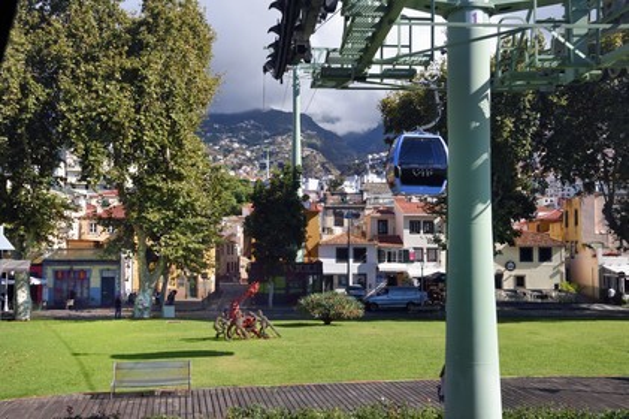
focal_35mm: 40
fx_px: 698
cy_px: 210
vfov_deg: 33.3
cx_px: 314
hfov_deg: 48.5
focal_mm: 40
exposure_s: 1/100
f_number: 13
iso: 200
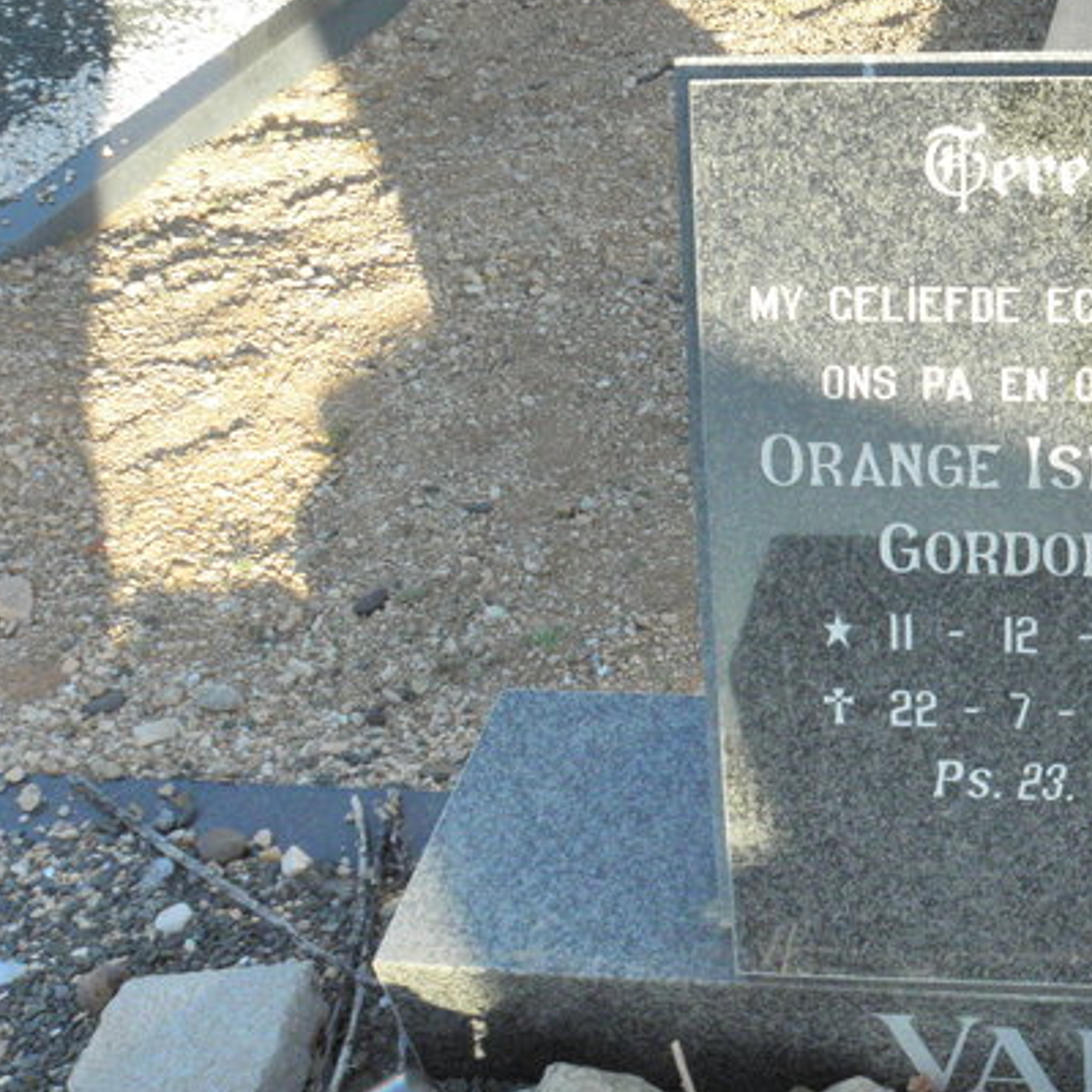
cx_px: 1081
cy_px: 519
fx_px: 1642
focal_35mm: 46
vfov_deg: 36.8
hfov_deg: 33.7
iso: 200
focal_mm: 4.6
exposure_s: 1/200
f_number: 6.3
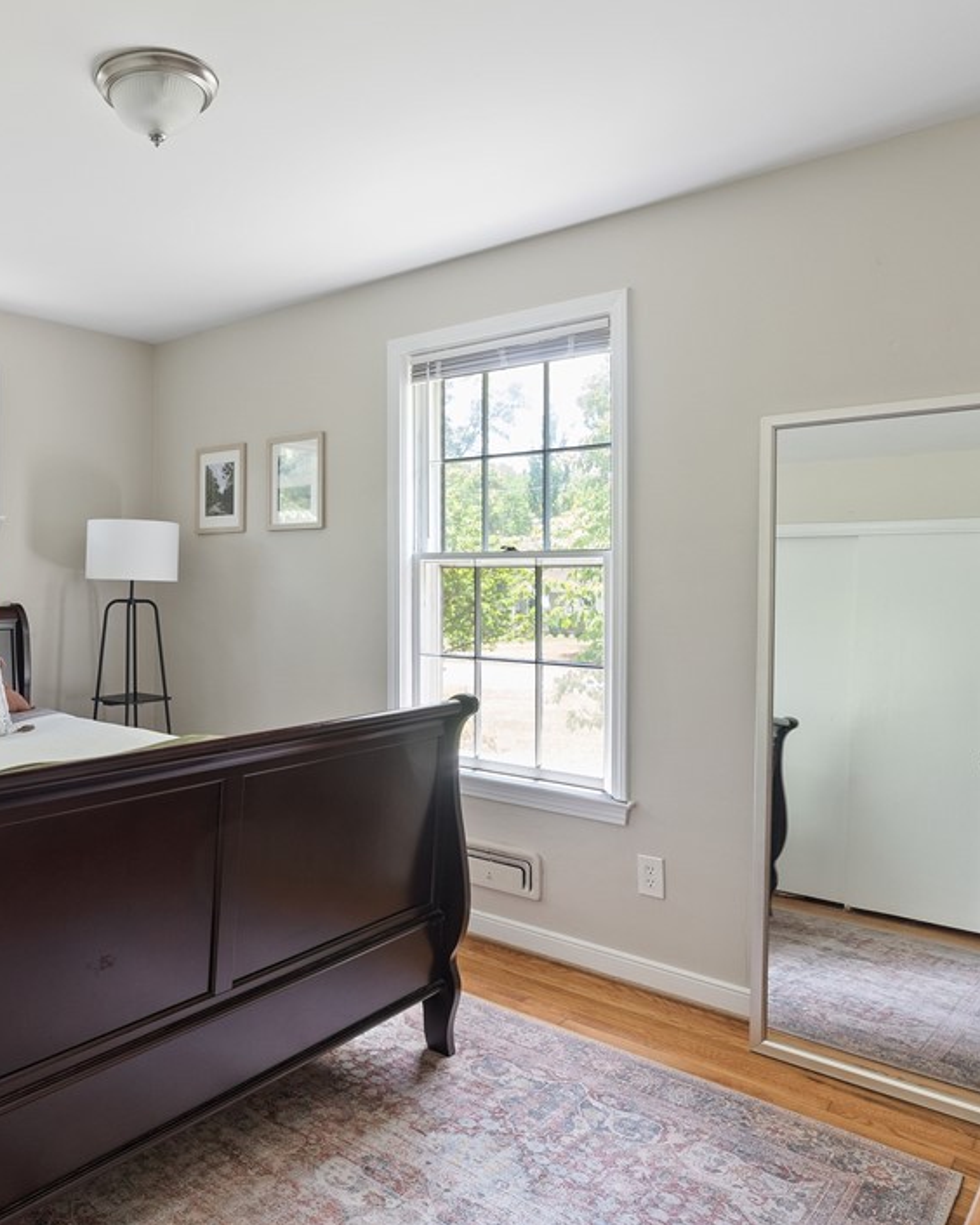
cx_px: 258
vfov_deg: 66.0
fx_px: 943
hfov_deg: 52.8
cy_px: 599
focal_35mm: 26
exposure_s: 1/1.67
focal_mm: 18
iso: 800
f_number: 8
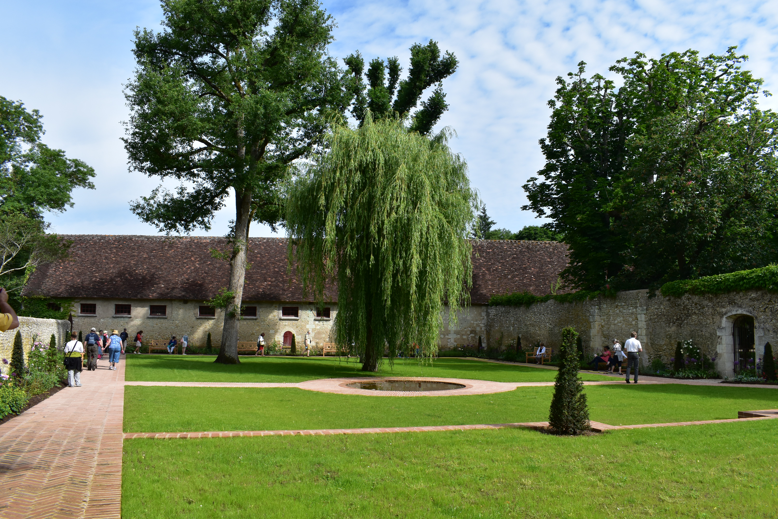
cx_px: 389
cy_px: 260
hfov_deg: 67.4
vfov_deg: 47.9
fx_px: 583
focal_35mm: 27
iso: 400
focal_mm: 18
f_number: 11
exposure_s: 1/400
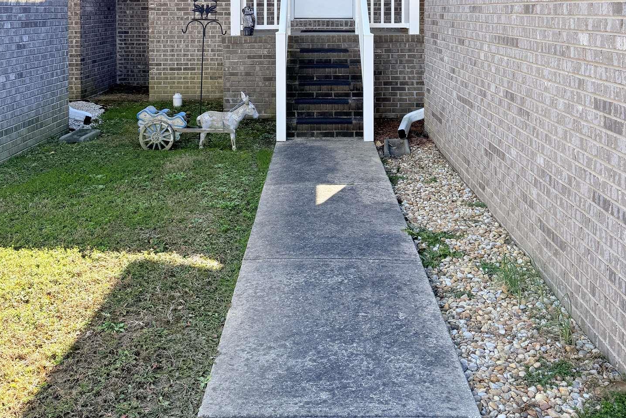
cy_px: 28
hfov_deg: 48.5
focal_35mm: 40
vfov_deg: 31.5
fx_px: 696
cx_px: 314
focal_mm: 6.76
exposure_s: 1/1271
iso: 100
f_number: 1.78
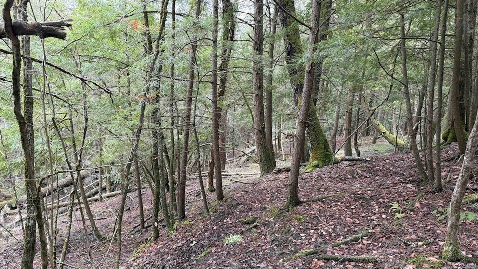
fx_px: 342
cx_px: 242
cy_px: 176
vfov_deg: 42.4
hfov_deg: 69.9
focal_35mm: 27
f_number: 1.78
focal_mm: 6.76
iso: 200
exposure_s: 1/113
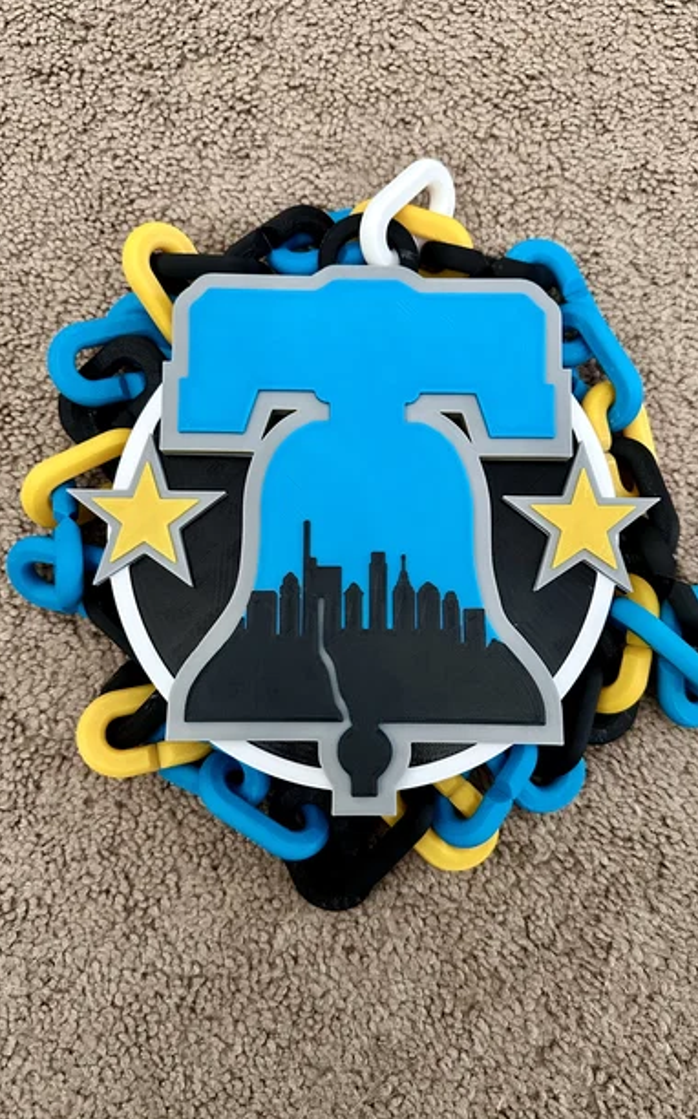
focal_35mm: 26
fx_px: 792
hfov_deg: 47.5
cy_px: 557
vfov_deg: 70.4
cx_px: 372
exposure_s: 1/30
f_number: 1.78
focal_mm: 6.86
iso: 1000
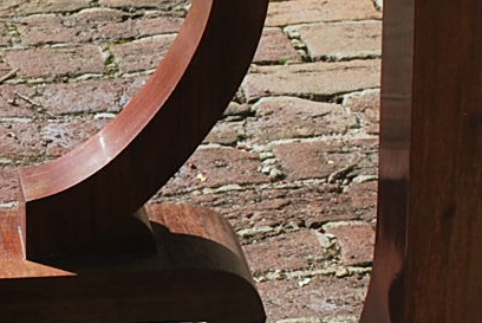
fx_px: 2292
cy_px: 205
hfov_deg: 11.8
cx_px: -63
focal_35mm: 171
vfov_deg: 8.0
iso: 100
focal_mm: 24
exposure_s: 1/200
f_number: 7.1
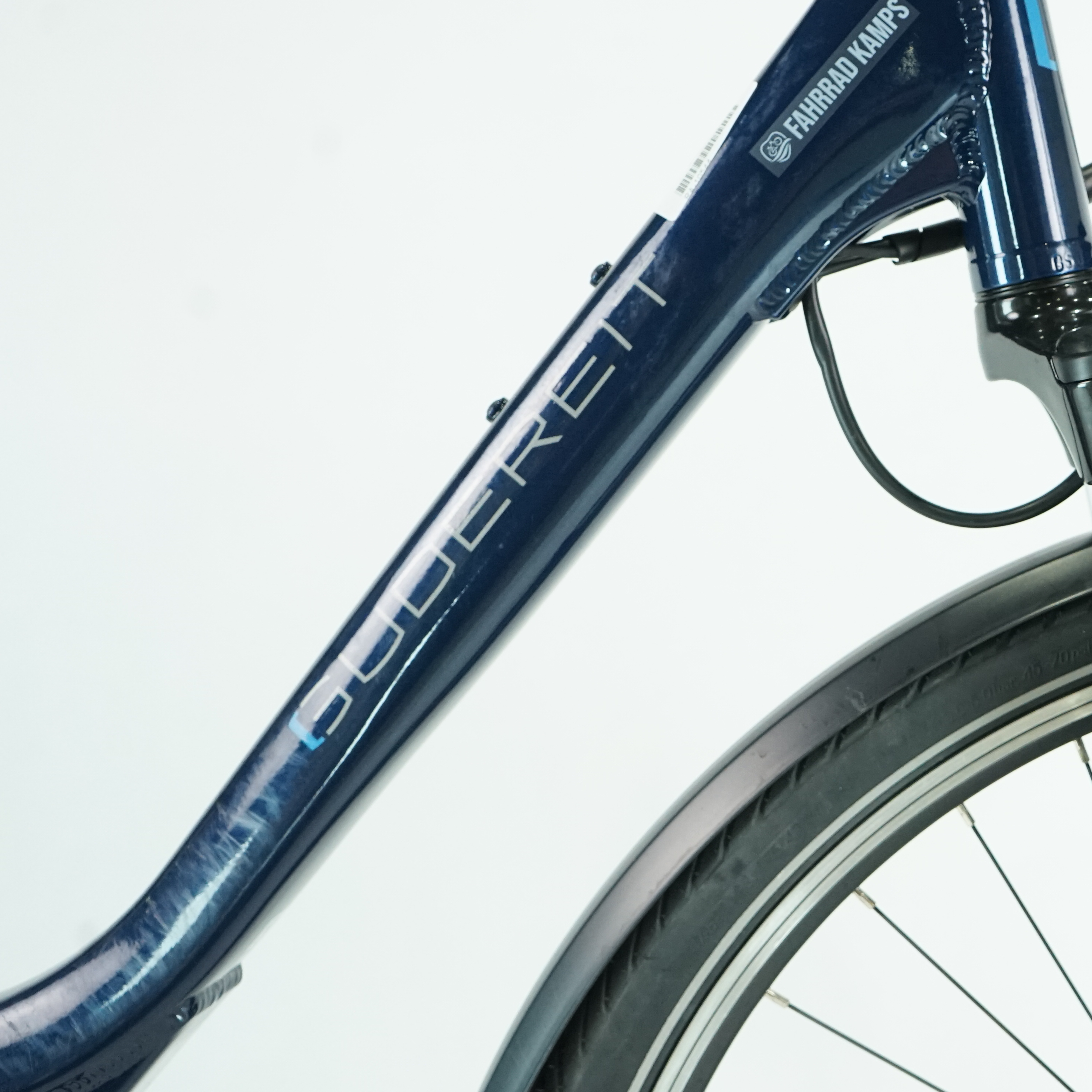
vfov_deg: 27.7
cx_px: 1095
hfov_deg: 26.3
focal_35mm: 62
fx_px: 2213
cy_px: 486
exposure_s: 1/200
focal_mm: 36
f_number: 5
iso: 2500
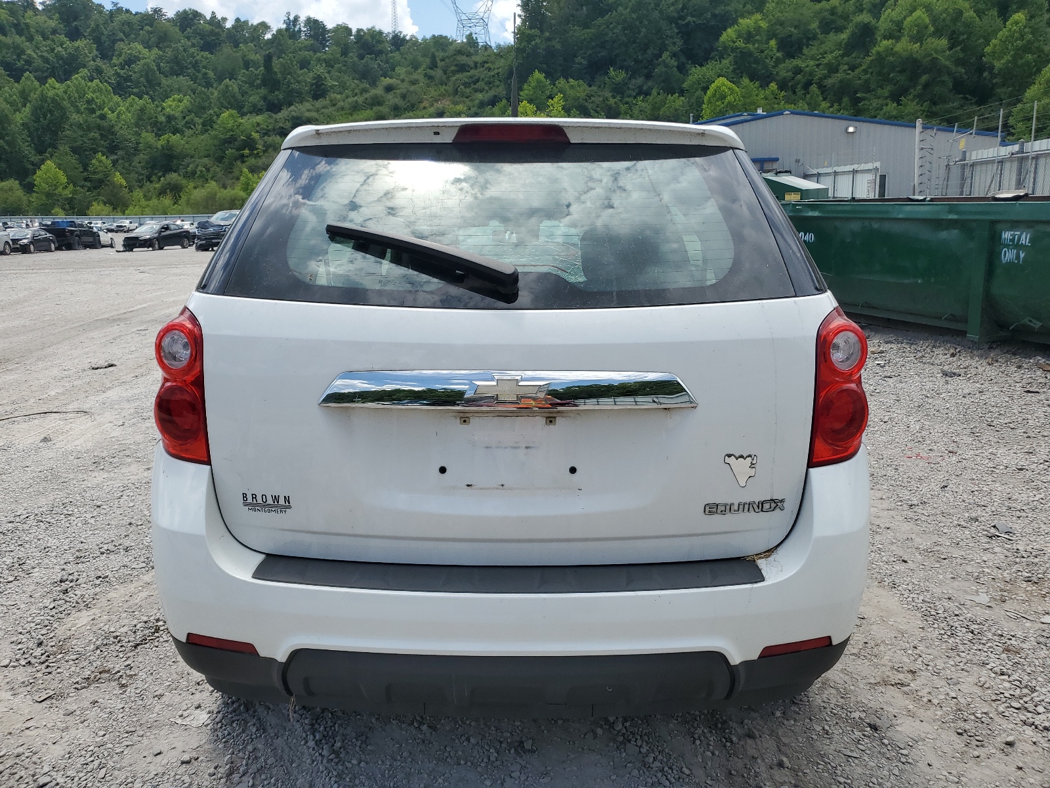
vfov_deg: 53.1
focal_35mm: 26
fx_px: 789
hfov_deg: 67.3
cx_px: 525
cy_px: 394
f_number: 1.5
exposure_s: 1/3333
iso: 50
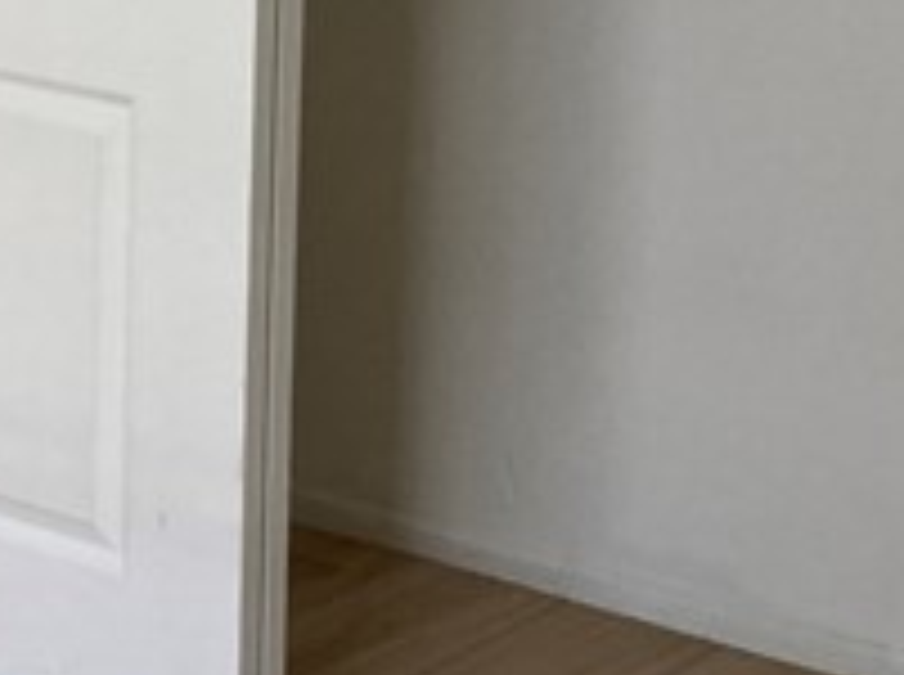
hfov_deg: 13.0
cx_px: -495
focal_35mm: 143
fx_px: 3728
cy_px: 27
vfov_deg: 10.3
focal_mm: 3.99
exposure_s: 1/120
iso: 80
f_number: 1.8
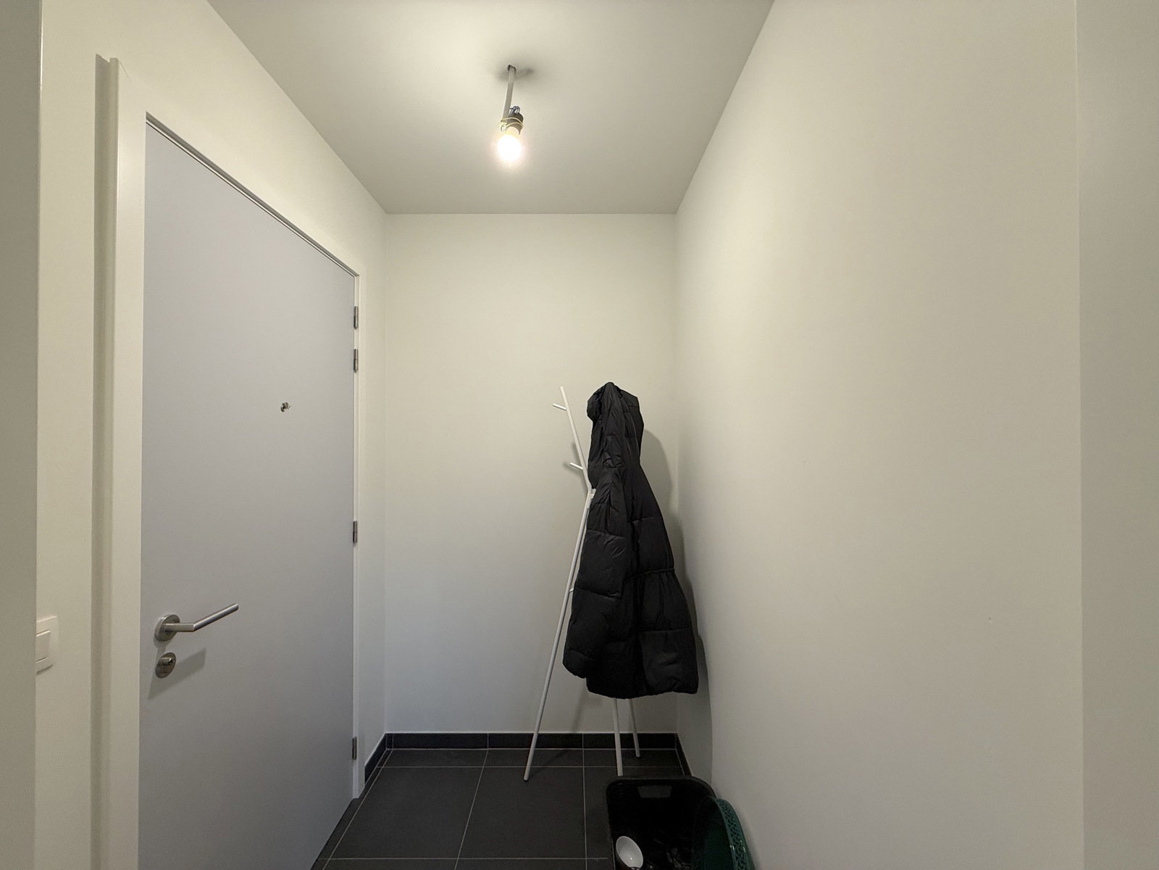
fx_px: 469
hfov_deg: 102.1
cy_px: 435
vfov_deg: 85.7
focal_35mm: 14
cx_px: 580
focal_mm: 2.22
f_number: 2.2
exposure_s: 1/50
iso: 200
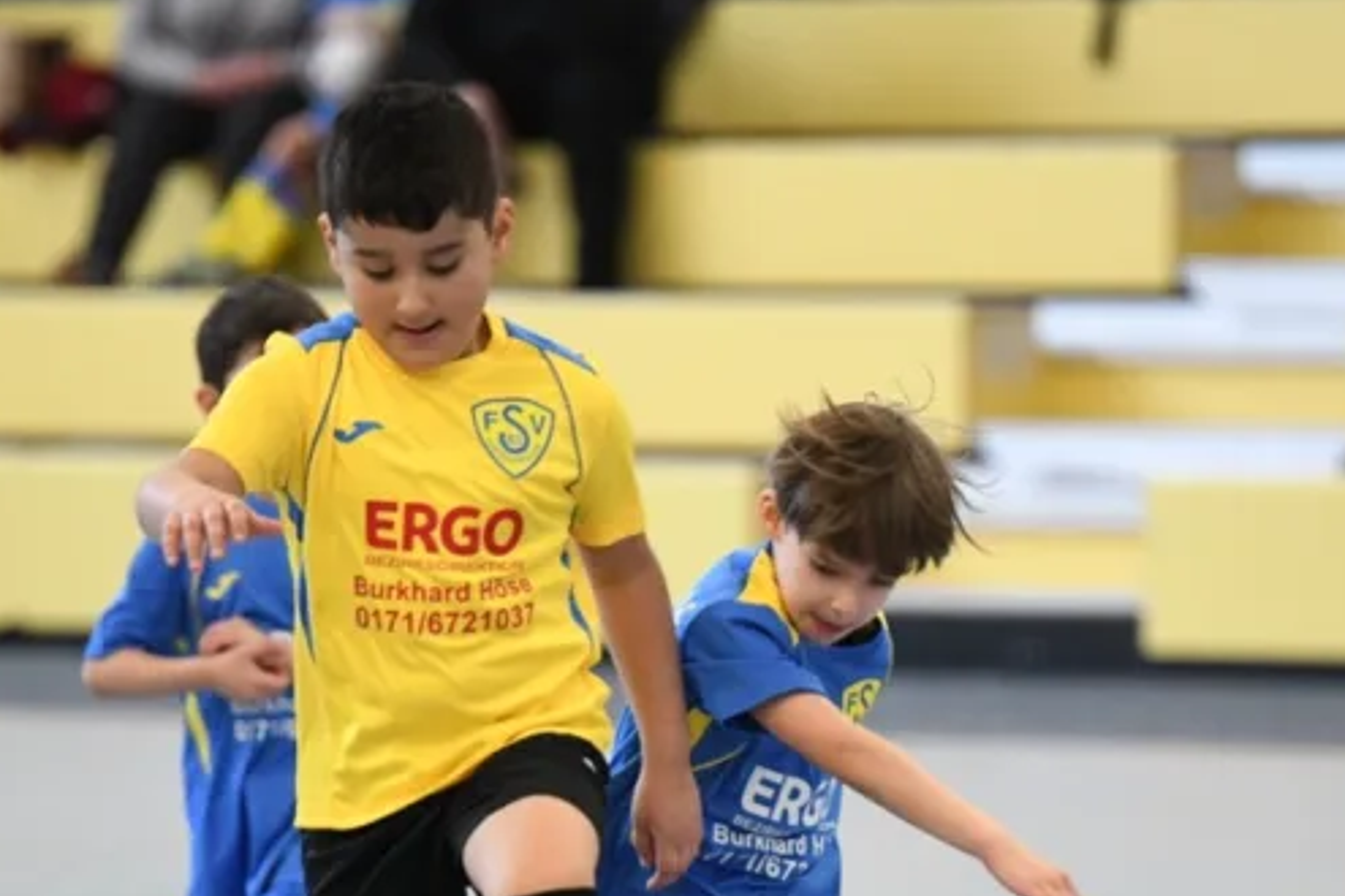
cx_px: 690
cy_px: 918
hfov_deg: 5.5
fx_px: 13897
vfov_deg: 3.7
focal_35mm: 372
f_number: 2.8
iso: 8000
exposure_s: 1/1250
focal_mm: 180
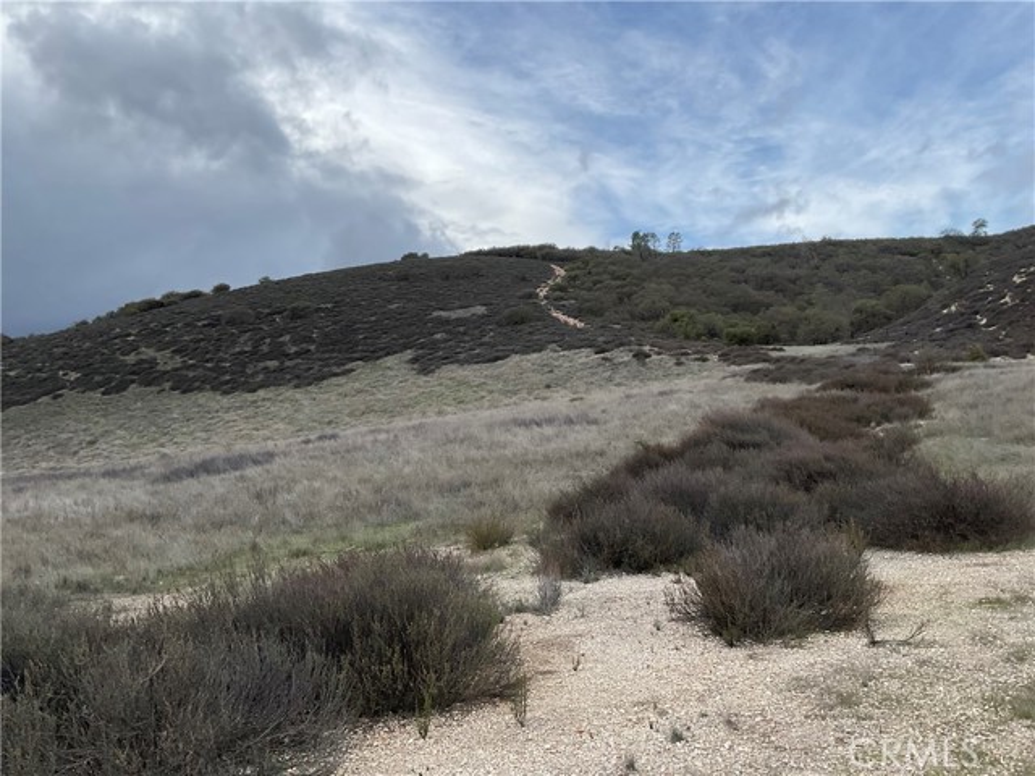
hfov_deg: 61.7
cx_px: 518
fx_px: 867
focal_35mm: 29
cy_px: 388
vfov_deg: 48.2
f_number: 1.8
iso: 16
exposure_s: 1/1279
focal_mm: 3
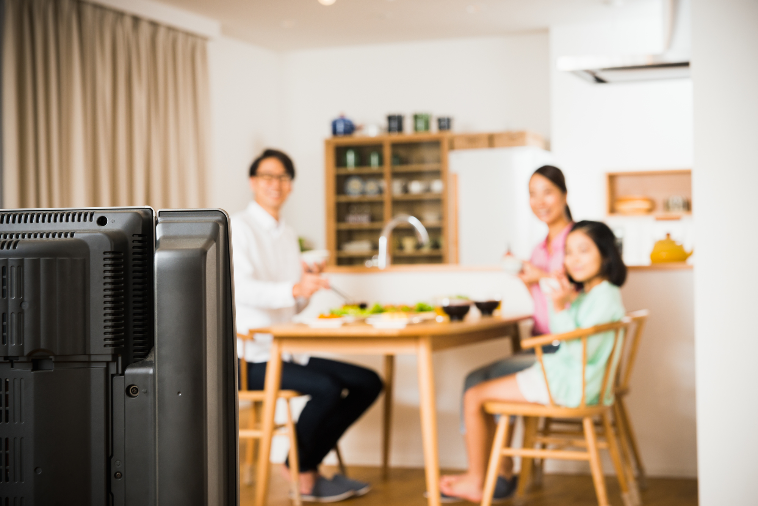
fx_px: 1474
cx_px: 379
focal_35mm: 70
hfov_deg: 28.8
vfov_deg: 19.5
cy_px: 253
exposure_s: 1/125
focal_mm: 70
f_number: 6.3
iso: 320
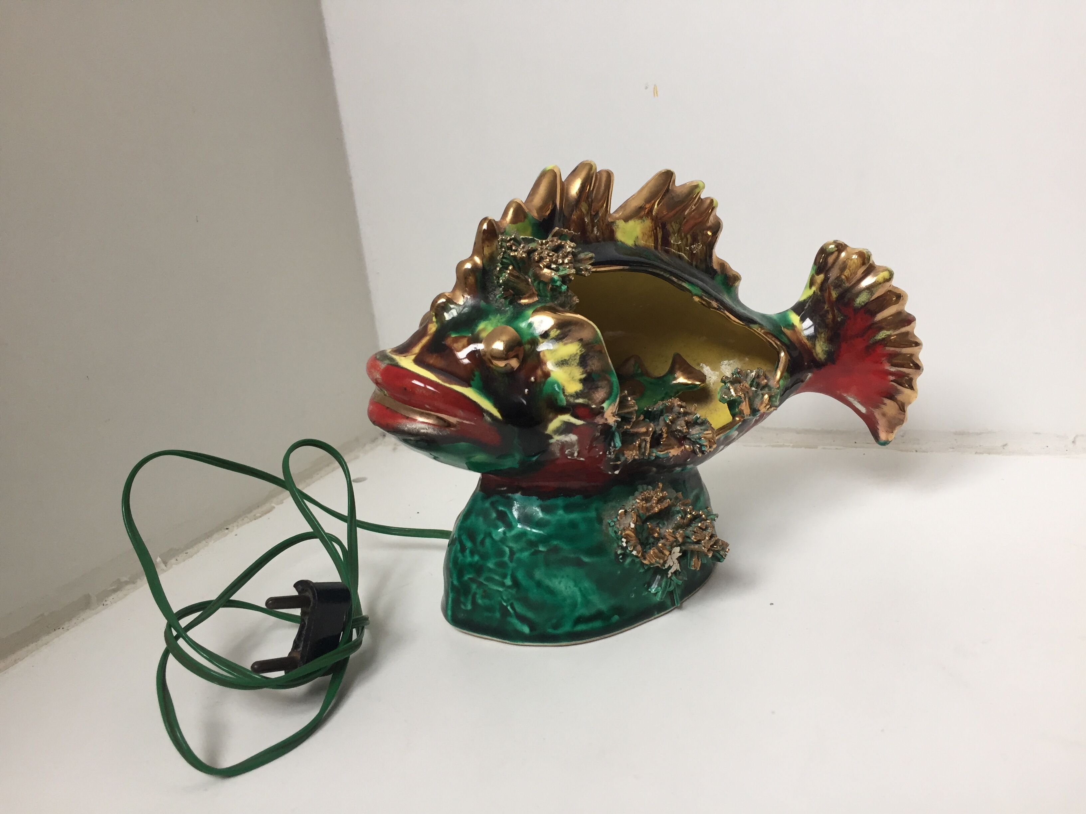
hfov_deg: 61.7
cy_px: 407
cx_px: 543
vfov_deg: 48.2
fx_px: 910
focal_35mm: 29
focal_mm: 4.15
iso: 50
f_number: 2.2
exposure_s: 1/33
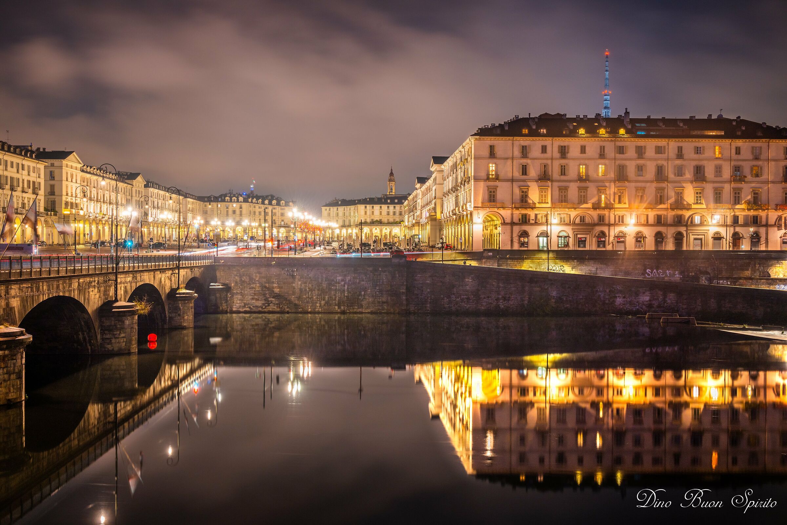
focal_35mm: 41
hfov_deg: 47.4
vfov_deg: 32.6
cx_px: 394
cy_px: 262
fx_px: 896
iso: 100
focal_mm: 41
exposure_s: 13
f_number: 10
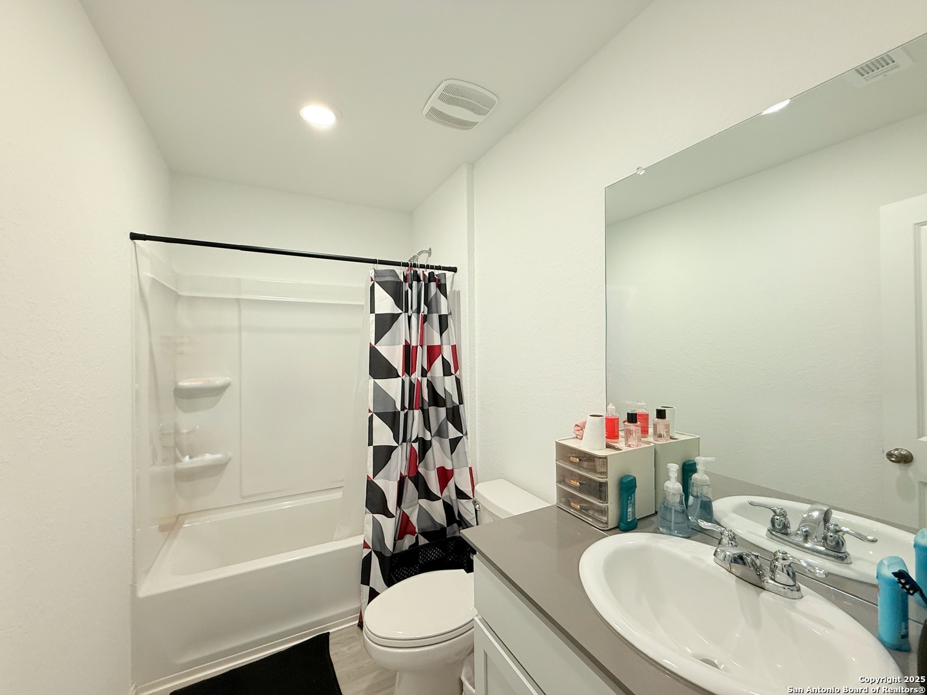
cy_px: 348
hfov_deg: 102.1
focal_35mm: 14
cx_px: 464
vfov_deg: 85.7
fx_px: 375
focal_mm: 2.22
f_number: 2.2
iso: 200
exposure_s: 1/120
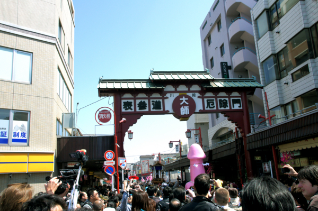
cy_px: 106
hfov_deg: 57.3
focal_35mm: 33
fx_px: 291
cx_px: 159
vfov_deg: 39.9
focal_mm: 22
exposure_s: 1/320
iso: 200
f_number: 10
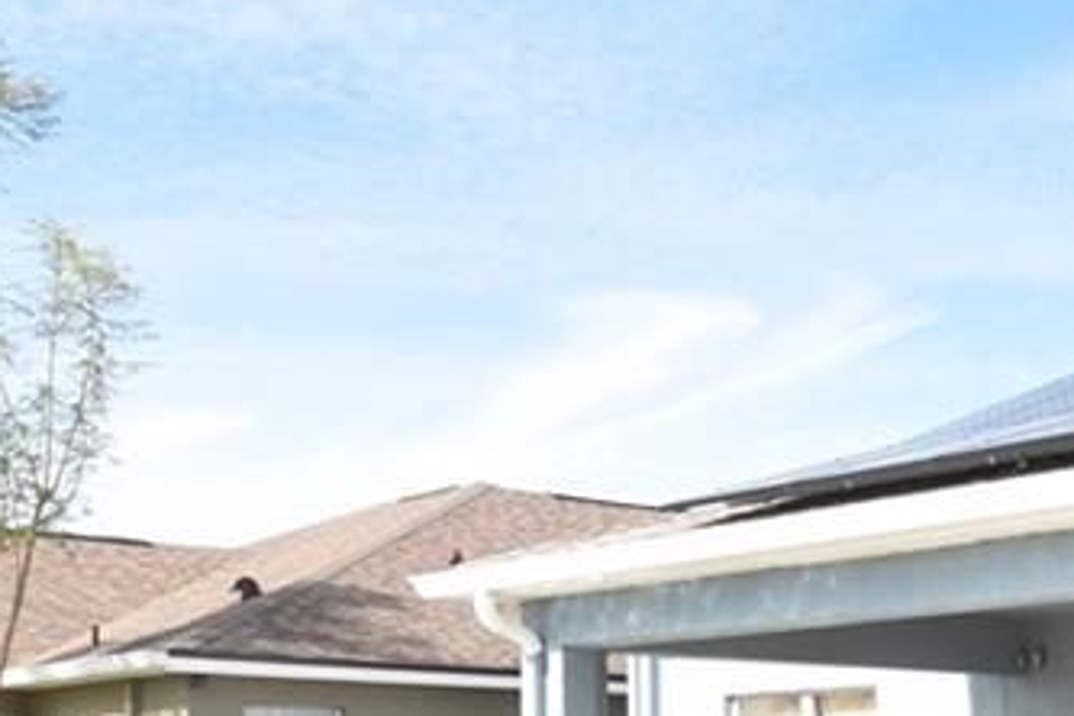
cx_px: 1068
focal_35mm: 72
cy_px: 906
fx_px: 2148
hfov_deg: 26.6
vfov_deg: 17.8
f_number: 9
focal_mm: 10
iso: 200
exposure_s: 1/320
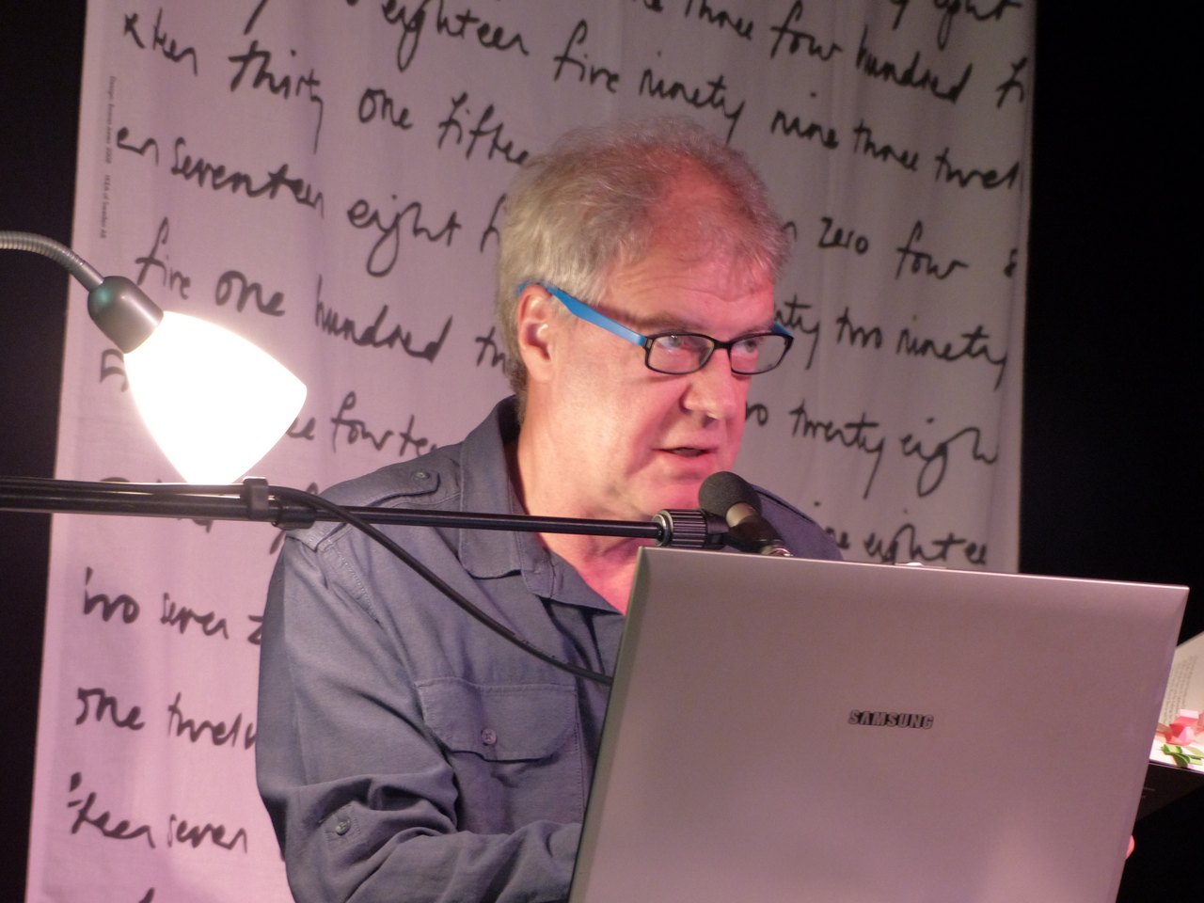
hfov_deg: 12.6
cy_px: 452
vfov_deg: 9.5
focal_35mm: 157
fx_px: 5461
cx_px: 602
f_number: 2.8
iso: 400
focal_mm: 28.3
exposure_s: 1/30
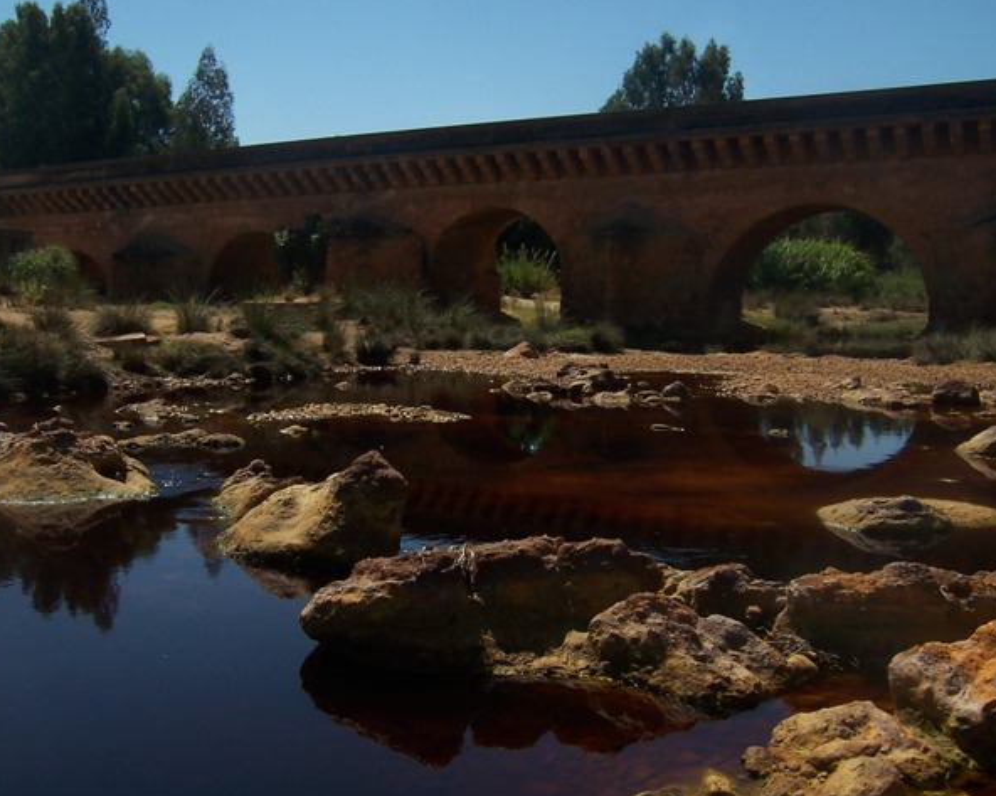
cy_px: 397
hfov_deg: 47.9
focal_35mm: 38
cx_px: 466
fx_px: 1120
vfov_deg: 39.1
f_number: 5.6
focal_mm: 5.6
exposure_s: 1/750
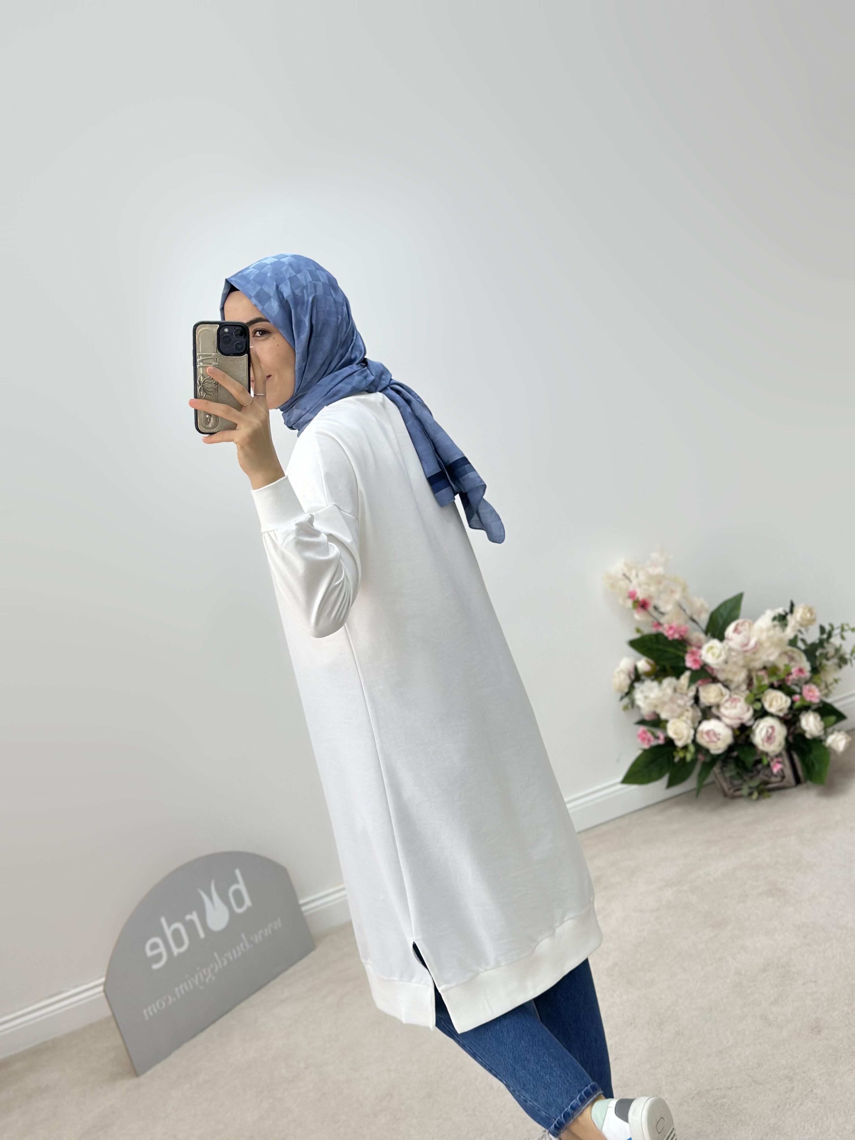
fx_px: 1581
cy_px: 570
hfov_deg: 30.3
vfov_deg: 39.7
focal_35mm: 48
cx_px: 428
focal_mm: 6.86
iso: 80
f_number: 1.78
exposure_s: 1/180
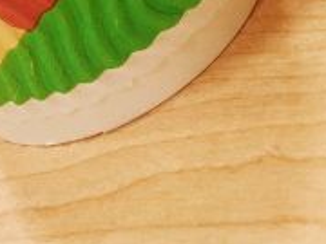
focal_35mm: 113
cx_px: 187
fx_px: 1064
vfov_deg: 11.9
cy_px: -221
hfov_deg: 17.4
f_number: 2.2
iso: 80
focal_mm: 4.15
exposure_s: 1/17
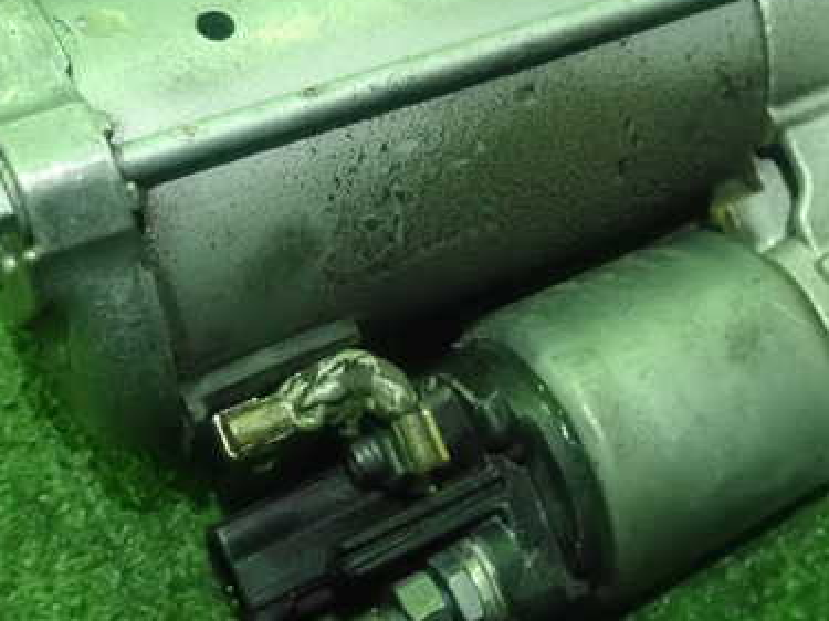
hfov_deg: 39.5
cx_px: 504
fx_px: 1149
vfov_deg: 30.1
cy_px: 217
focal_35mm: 48
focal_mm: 5.5
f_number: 2.3
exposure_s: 1/50
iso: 1600
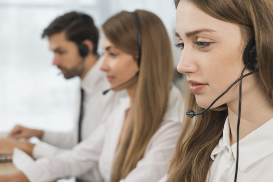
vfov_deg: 27.0
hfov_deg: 39.6
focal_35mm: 50
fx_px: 379
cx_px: 136
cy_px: 91
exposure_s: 1/125
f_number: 4.5
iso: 500
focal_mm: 50
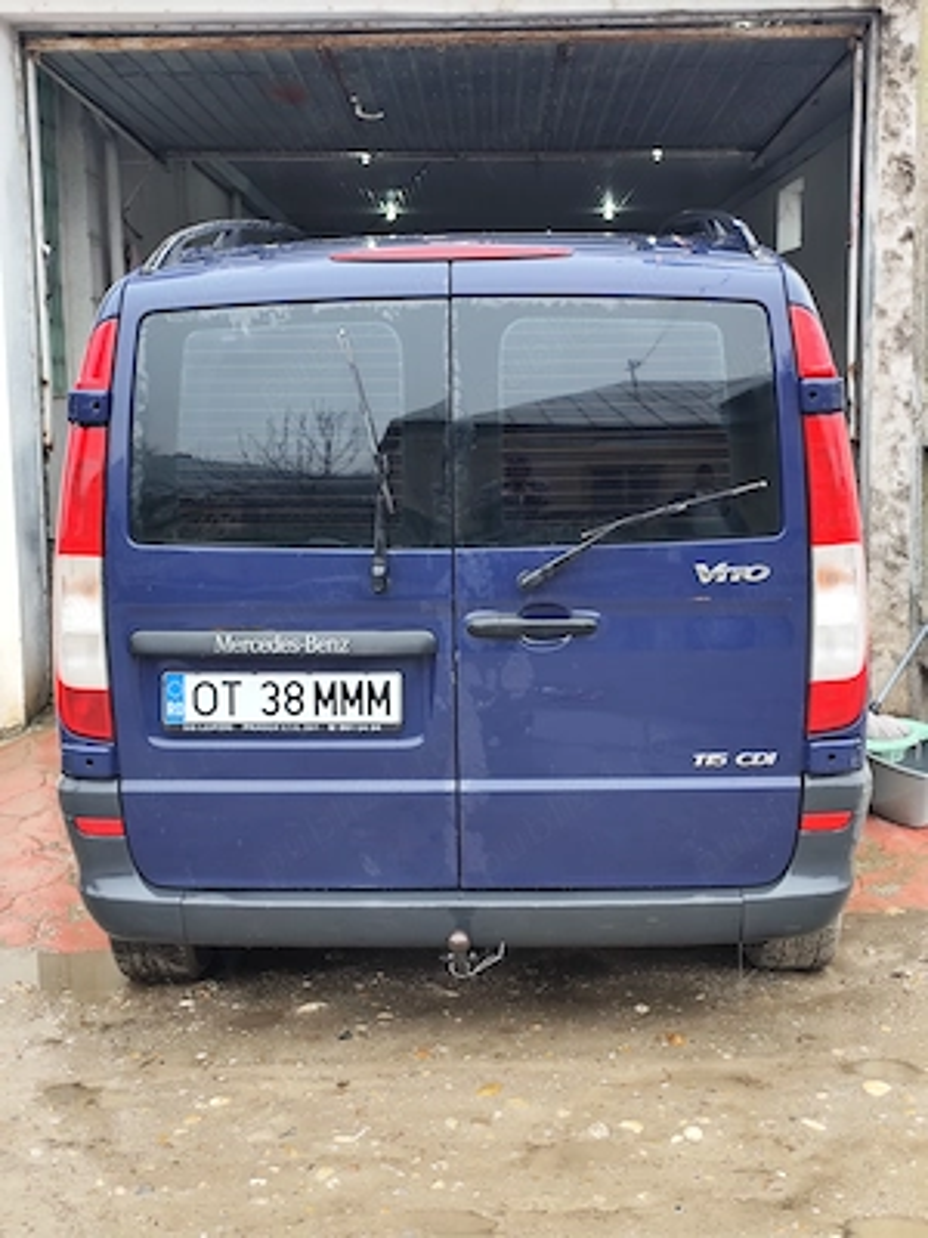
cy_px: 619
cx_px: 464
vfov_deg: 41.2
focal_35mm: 46
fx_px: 1644
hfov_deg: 31.5
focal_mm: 6.14
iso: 100
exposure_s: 1/50
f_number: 1.65
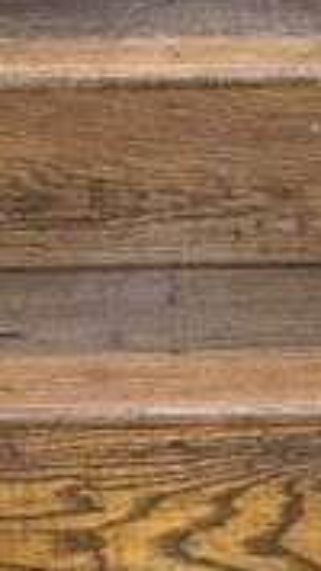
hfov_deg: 11.2
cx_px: 180
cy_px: -119
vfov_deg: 18.7
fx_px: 1636
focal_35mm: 108
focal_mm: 6.3
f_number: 1.7
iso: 1600
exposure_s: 1/24
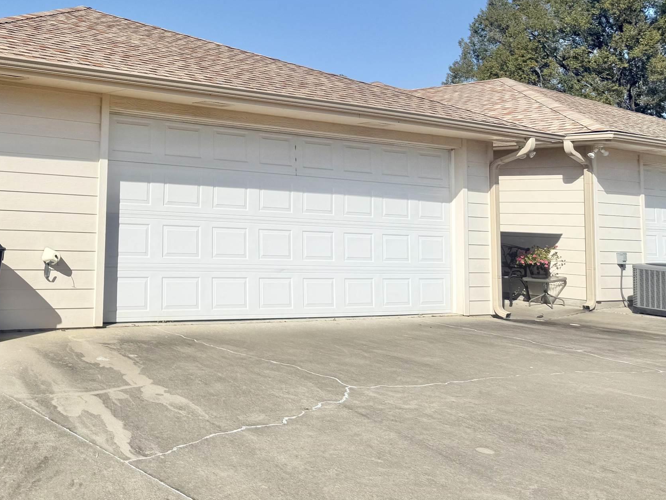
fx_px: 847
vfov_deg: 32.1
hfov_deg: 39.7
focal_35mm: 44
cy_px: 112
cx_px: 64
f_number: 1.78
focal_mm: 6.76
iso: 80
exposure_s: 1/8130
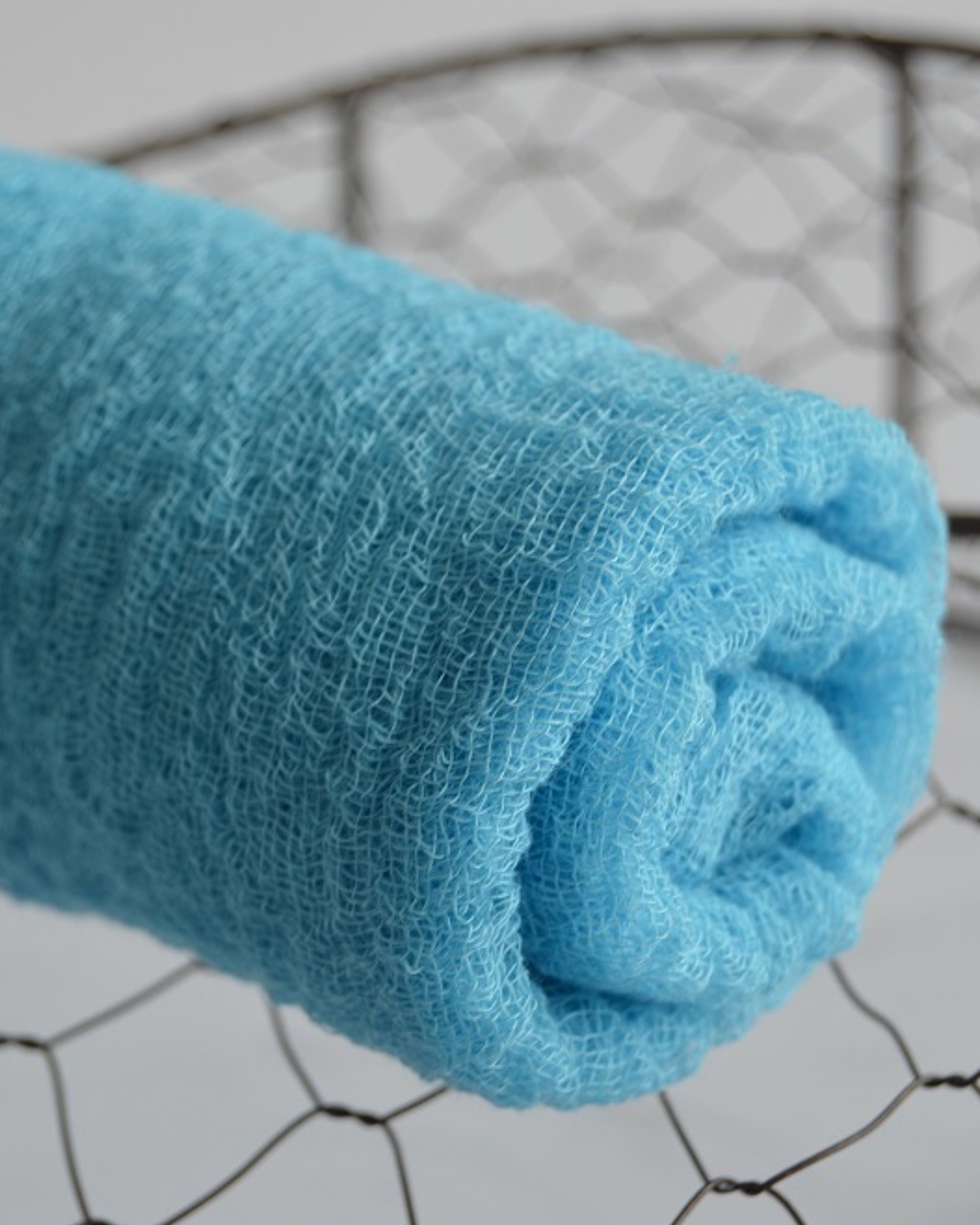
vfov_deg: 17.3
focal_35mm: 111
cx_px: 452
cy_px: 615
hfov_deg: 13.9
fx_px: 4025
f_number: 5.6
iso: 200
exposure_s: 1/25
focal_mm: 52
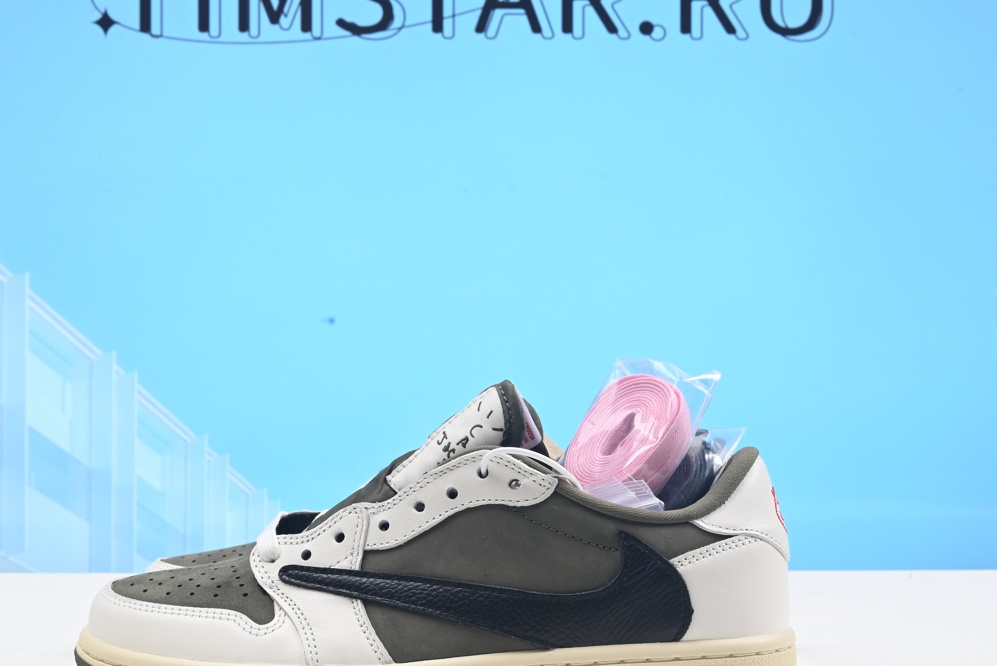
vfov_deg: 23.8
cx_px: 415
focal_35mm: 57
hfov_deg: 35.0
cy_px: 406
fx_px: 1579
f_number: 16
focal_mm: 41
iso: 100
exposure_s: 1/2
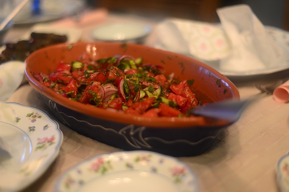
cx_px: 144
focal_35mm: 50
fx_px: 401
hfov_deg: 39.6
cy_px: 96
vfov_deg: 27.0
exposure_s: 1/40
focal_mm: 50
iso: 400
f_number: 1.8
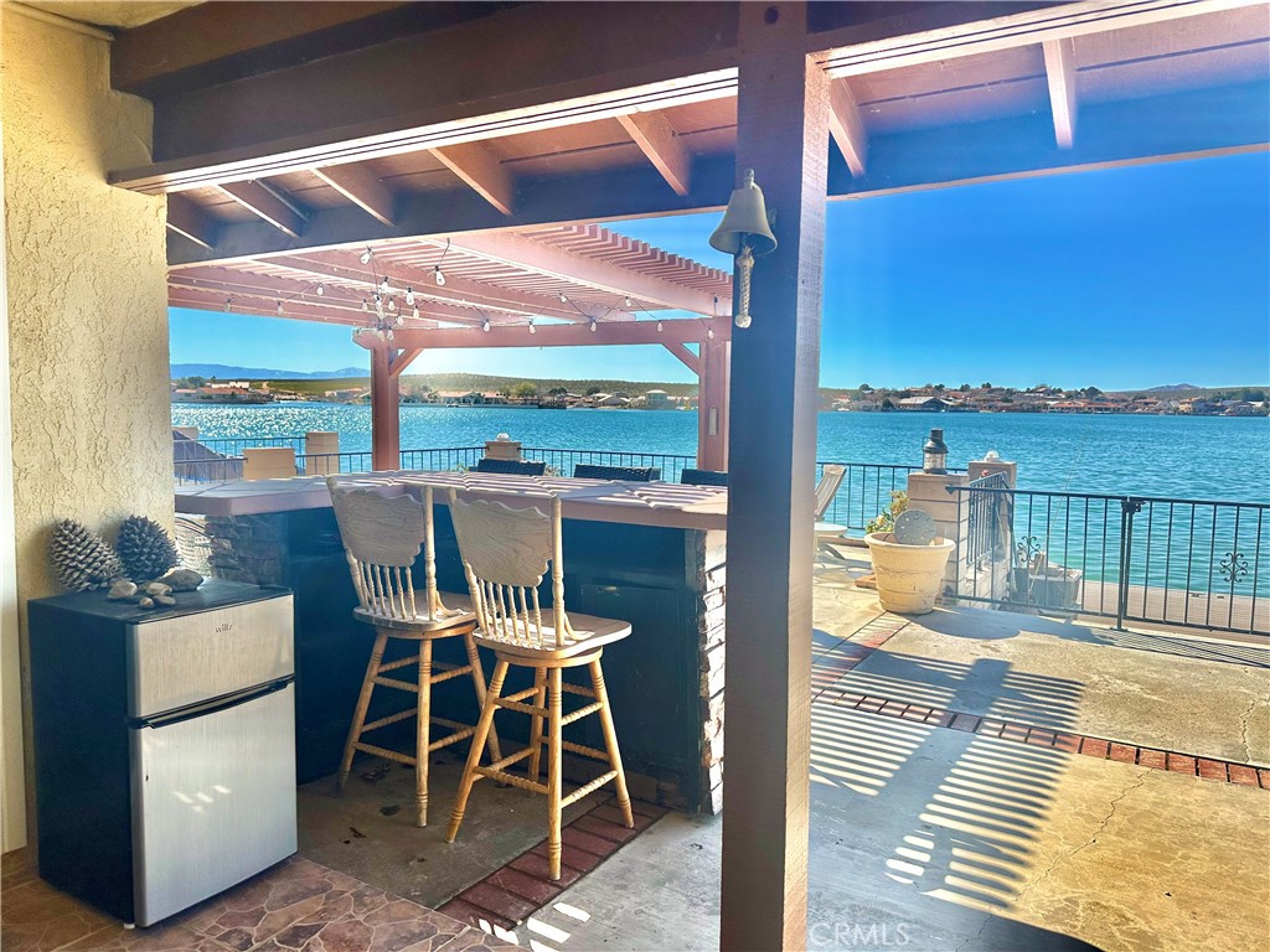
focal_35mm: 24
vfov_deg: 56.8
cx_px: 635
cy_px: 476
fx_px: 881
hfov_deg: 71.6
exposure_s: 1/3247
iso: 80
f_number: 1.78
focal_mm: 6.86
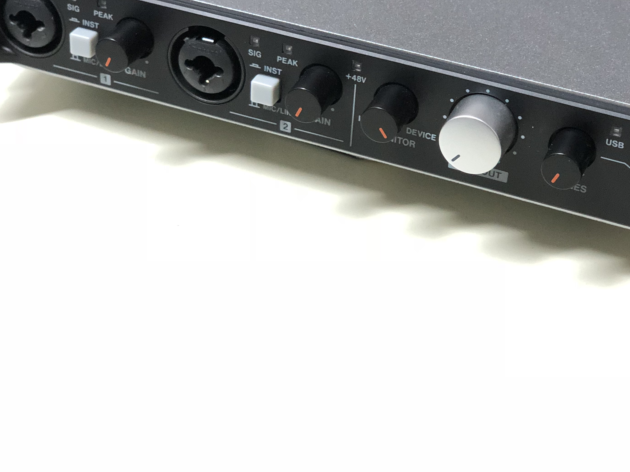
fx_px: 1383
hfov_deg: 25.6
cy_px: 138
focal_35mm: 76
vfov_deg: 19.3
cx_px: 359
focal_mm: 6
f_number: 2.4
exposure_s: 1/11
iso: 160
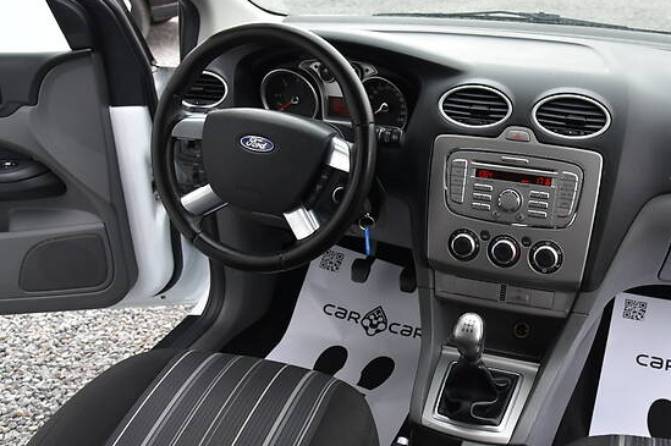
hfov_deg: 53.0
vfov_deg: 37.8
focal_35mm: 35
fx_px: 652
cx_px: 467
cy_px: 214
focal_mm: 24
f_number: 5.6
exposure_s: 1/125
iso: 400
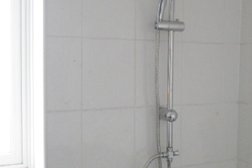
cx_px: 167
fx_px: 364
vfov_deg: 26.0
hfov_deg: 37.8
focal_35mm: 52
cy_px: 86
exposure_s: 1/30
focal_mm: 4.7
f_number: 2.8
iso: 125
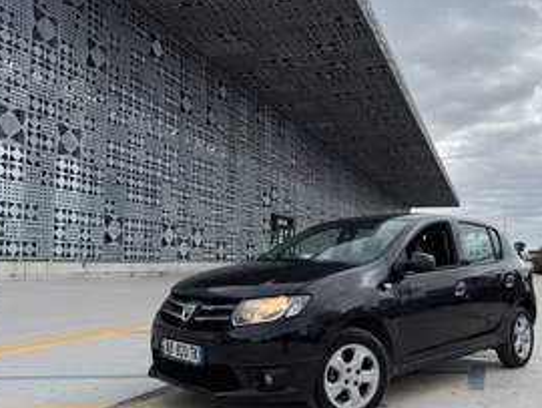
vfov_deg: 44.1
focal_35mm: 32
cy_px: 231
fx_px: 501
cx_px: 331
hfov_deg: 56.2
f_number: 1.78
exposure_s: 1/2907
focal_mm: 6.76
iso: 100
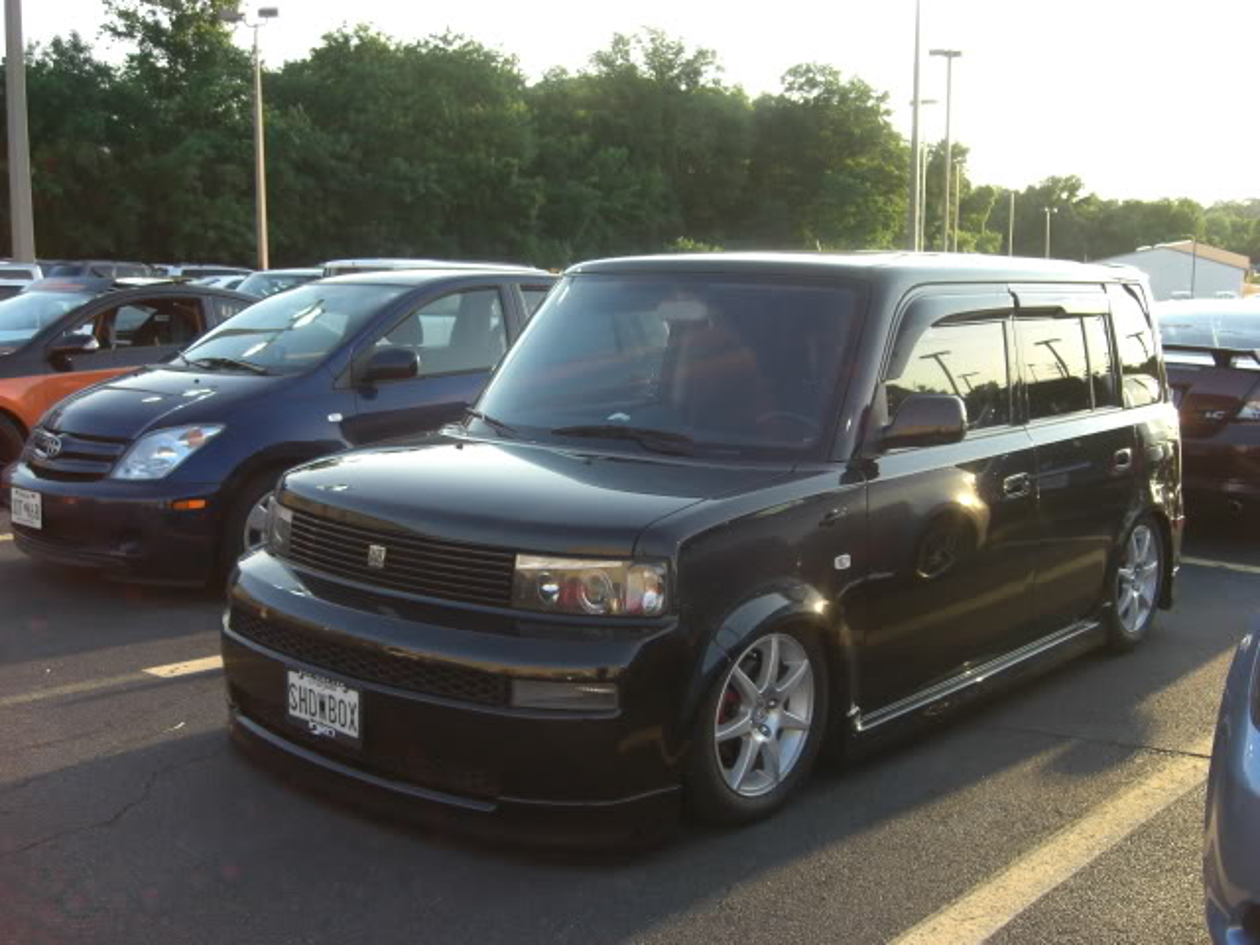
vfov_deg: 37.7
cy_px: 472
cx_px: 630
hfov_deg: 49.0
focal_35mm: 38
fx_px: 1383
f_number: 2.8
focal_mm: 7.9
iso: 80
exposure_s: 1/125
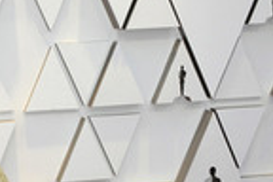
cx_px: 17
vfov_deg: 13.5
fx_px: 758
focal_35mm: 100
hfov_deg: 19.9
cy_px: 169
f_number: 9
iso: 800
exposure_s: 1/250
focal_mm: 32
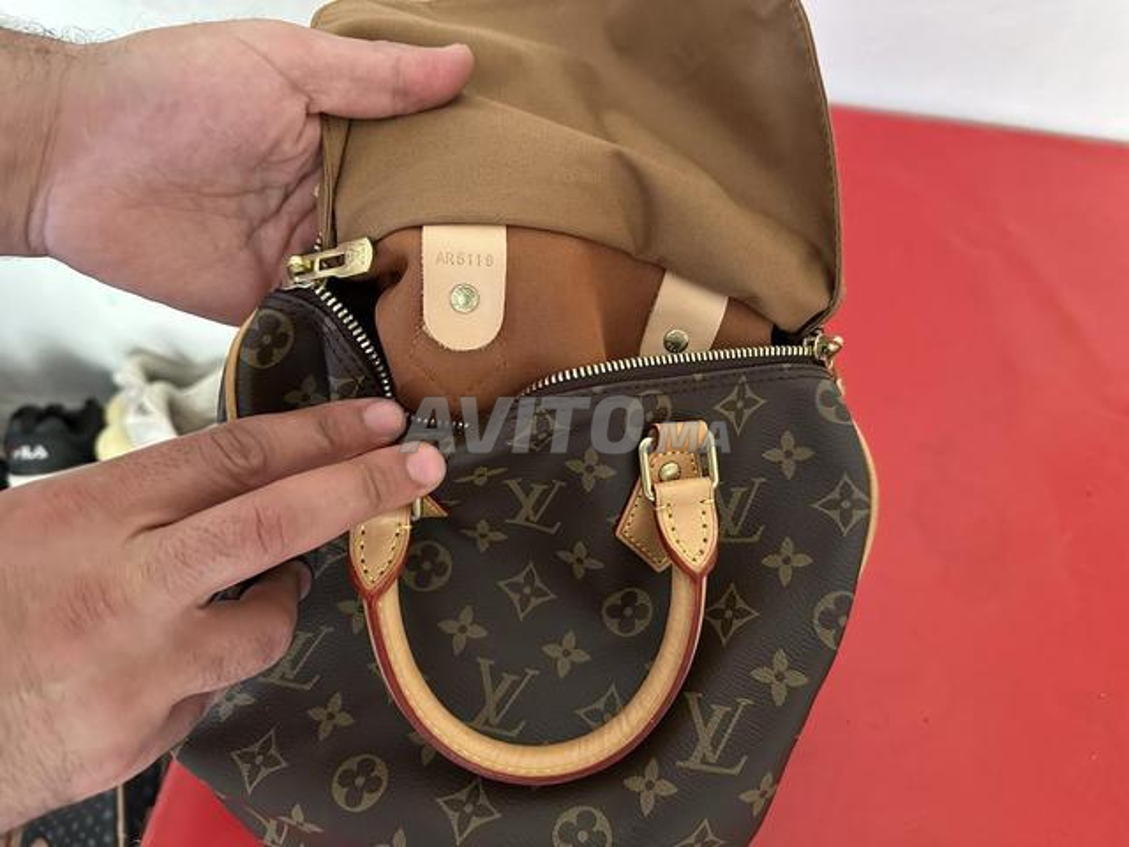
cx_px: 564
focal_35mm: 24
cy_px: 424
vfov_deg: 56.8
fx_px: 783
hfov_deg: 71.6
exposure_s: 1/56
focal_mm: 6.86
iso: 1000
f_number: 1.78
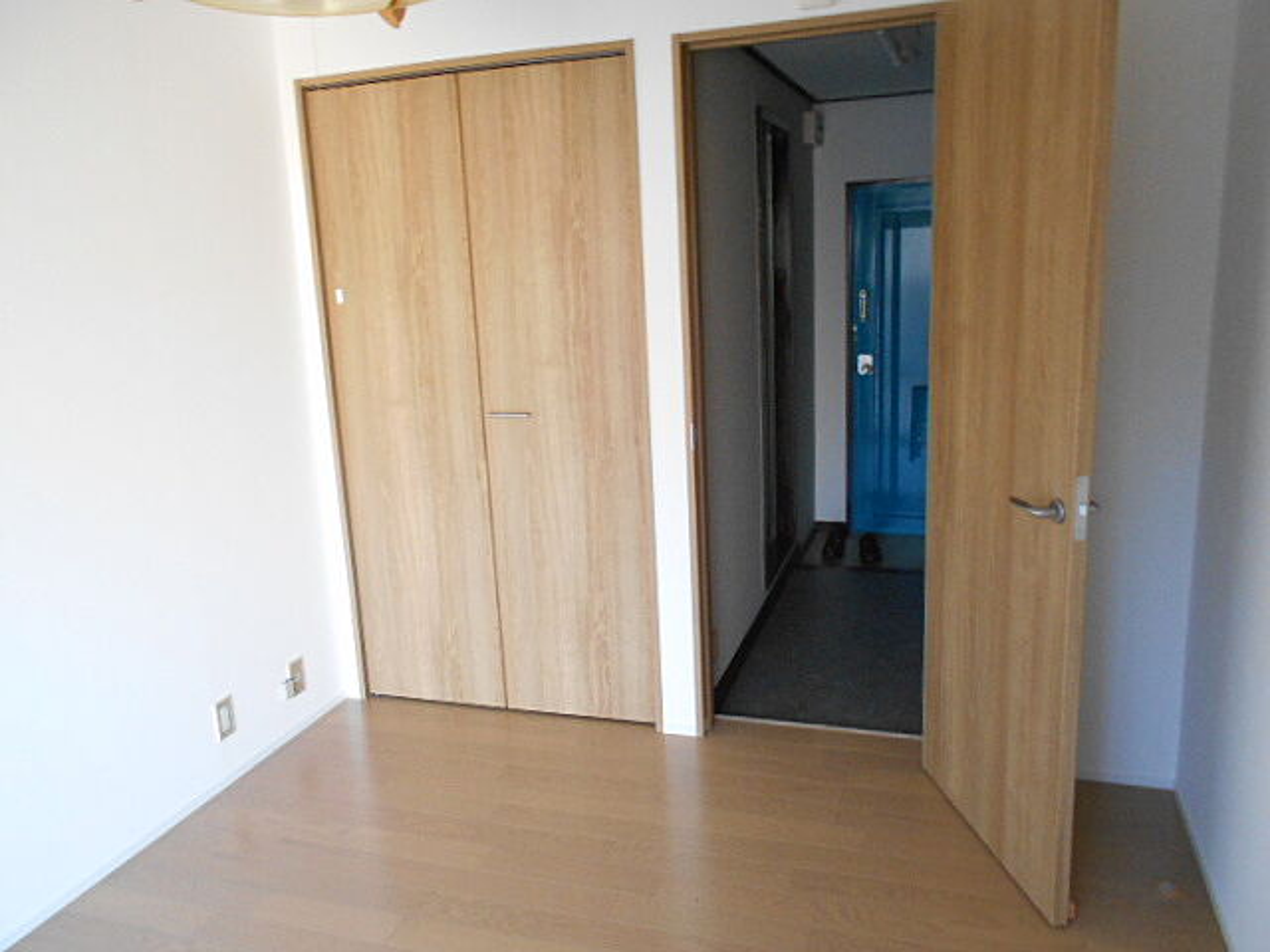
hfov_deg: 67.3
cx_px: 635
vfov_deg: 53.1
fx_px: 954
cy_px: 476
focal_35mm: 26
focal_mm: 4.6
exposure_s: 1/30
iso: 400
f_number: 3.2
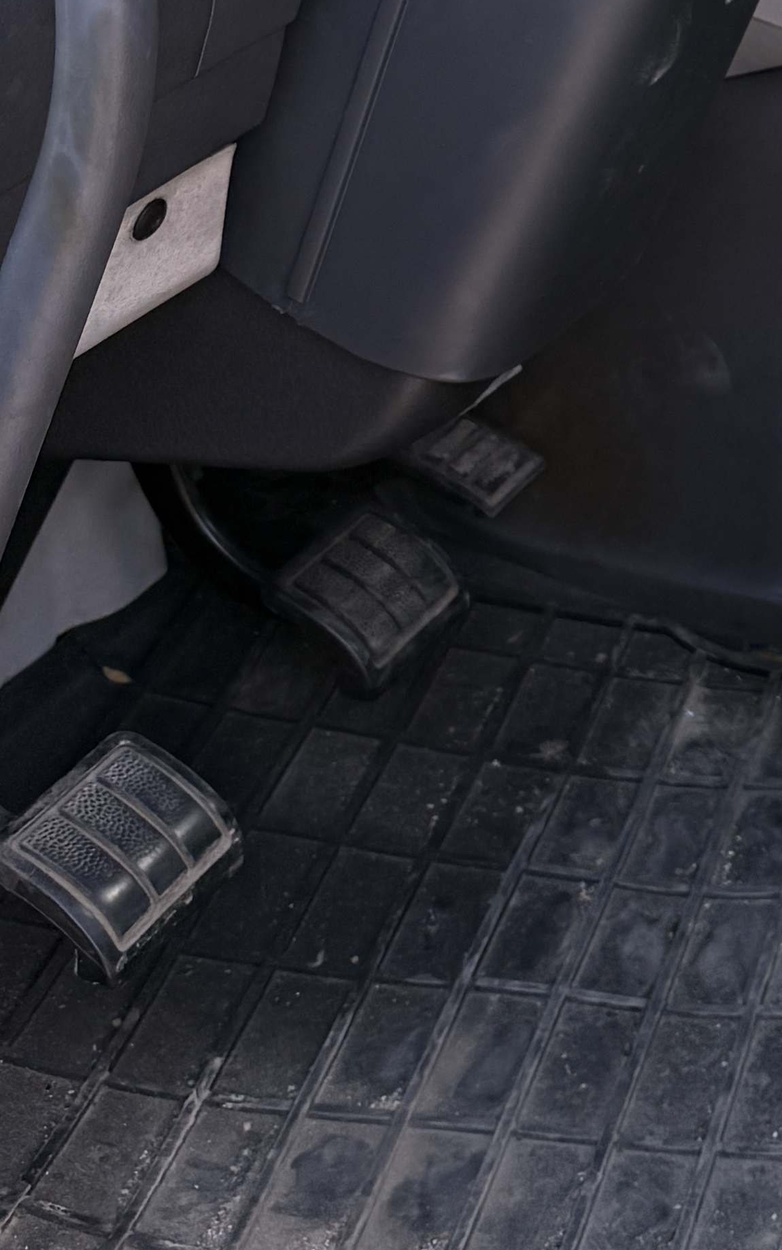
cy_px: -155
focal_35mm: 79
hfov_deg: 15.0
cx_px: 1250
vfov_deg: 24.3
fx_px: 2693
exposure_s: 1/401
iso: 100
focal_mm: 6.76
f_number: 1.78
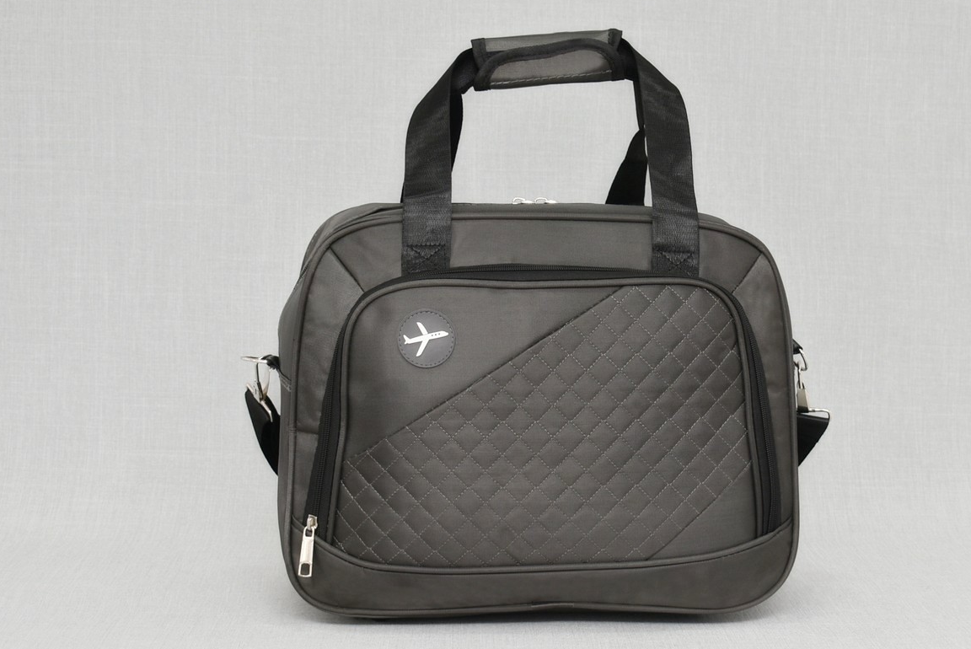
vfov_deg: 19.5
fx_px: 1889
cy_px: 335
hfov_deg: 28.8
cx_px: 534
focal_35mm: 70
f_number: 5.6
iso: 100
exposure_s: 1/60
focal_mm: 42
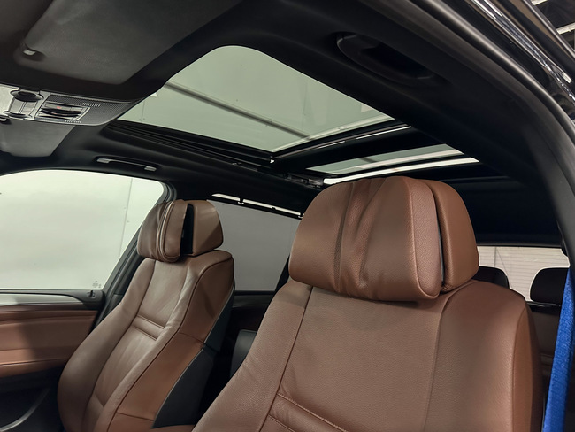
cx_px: 288
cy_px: 216
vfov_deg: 56.8
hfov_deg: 71.6
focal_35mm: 24
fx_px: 399
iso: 1000
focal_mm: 6.86
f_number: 1.78
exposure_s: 1/33
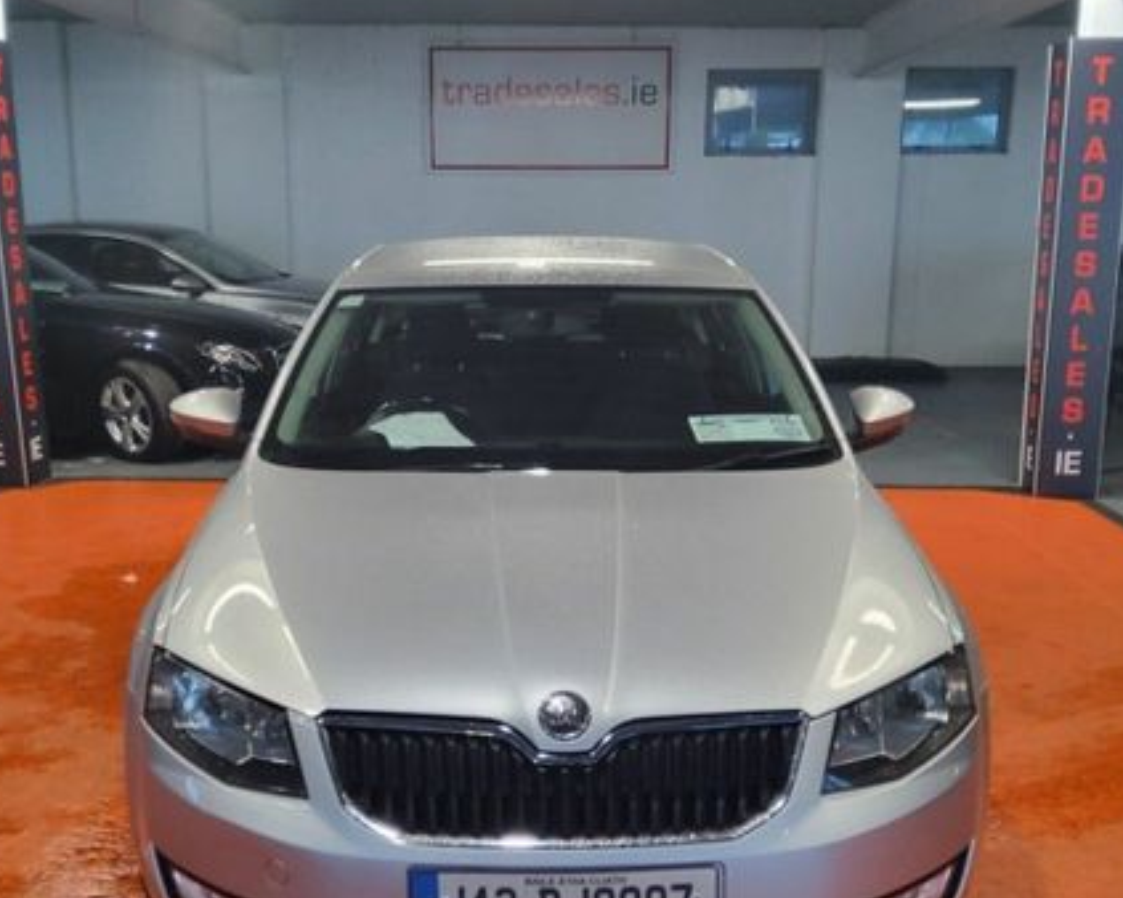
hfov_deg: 50.3
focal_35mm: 36
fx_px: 1196
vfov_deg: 40.8
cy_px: 566
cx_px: 544
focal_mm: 3.08
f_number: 2
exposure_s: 1/50
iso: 160
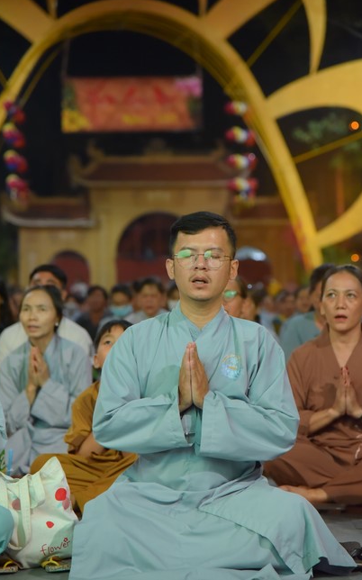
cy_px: 288
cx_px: 183
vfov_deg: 19.3
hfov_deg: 12.1
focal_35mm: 108
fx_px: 1706
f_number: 5
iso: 2500
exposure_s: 1/125
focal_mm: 105
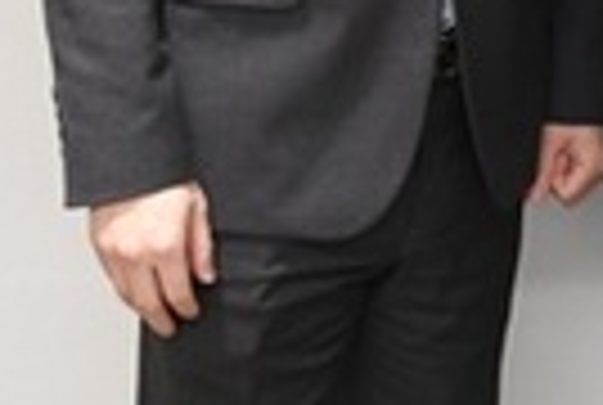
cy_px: -364
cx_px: 1058
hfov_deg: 12.1
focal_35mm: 157
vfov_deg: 8.4
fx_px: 2636
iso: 1000
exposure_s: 1/60
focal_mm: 22
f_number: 3.8
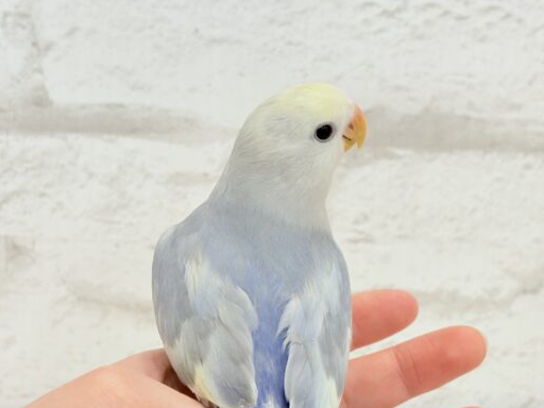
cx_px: 304
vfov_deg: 22.6
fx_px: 1021
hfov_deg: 29.8
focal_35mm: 65
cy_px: 242
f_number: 1.6
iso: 80
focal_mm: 5.96
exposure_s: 1/100
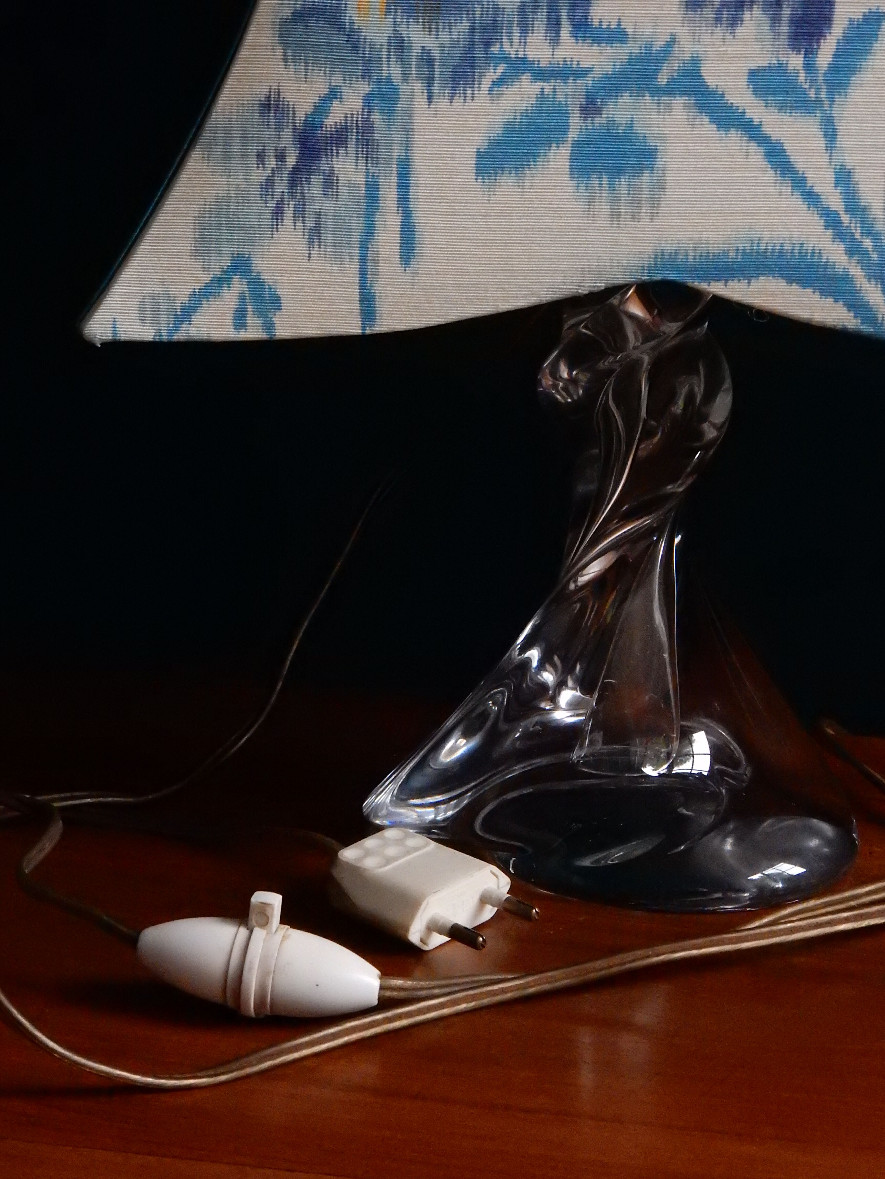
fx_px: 2420
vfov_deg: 27.4
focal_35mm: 71
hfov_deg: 20.7
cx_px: 442
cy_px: 590
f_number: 4.8
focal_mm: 12.6
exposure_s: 1/50
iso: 1600
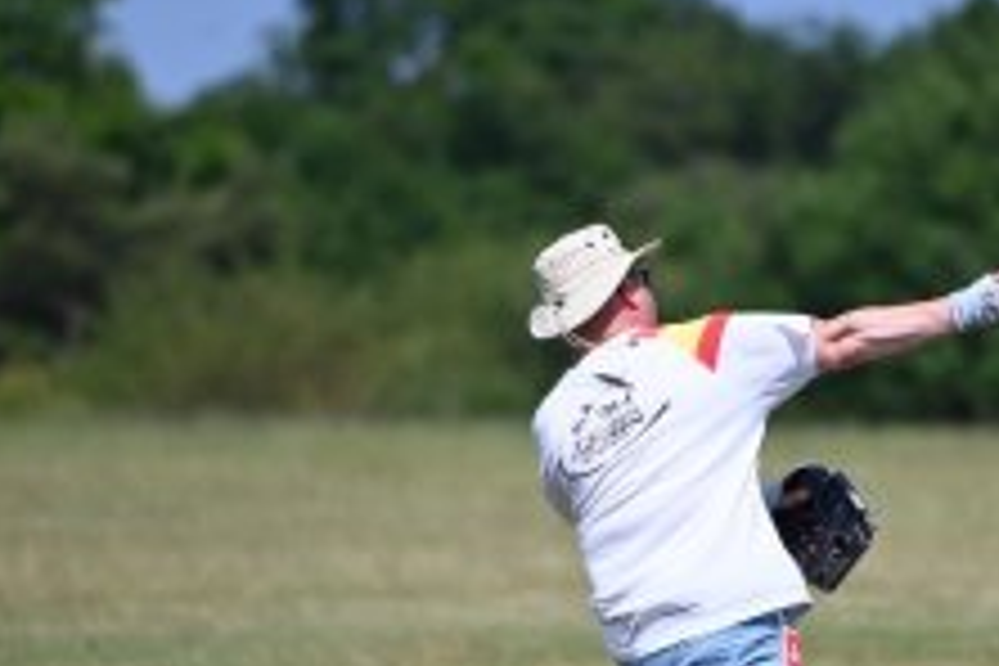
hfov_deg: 2.3
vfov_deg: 1.5
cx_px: 713
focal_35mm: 897
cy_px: 580
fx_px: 24890
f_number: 7.1
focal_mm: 400
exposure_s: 1/3200
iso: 500
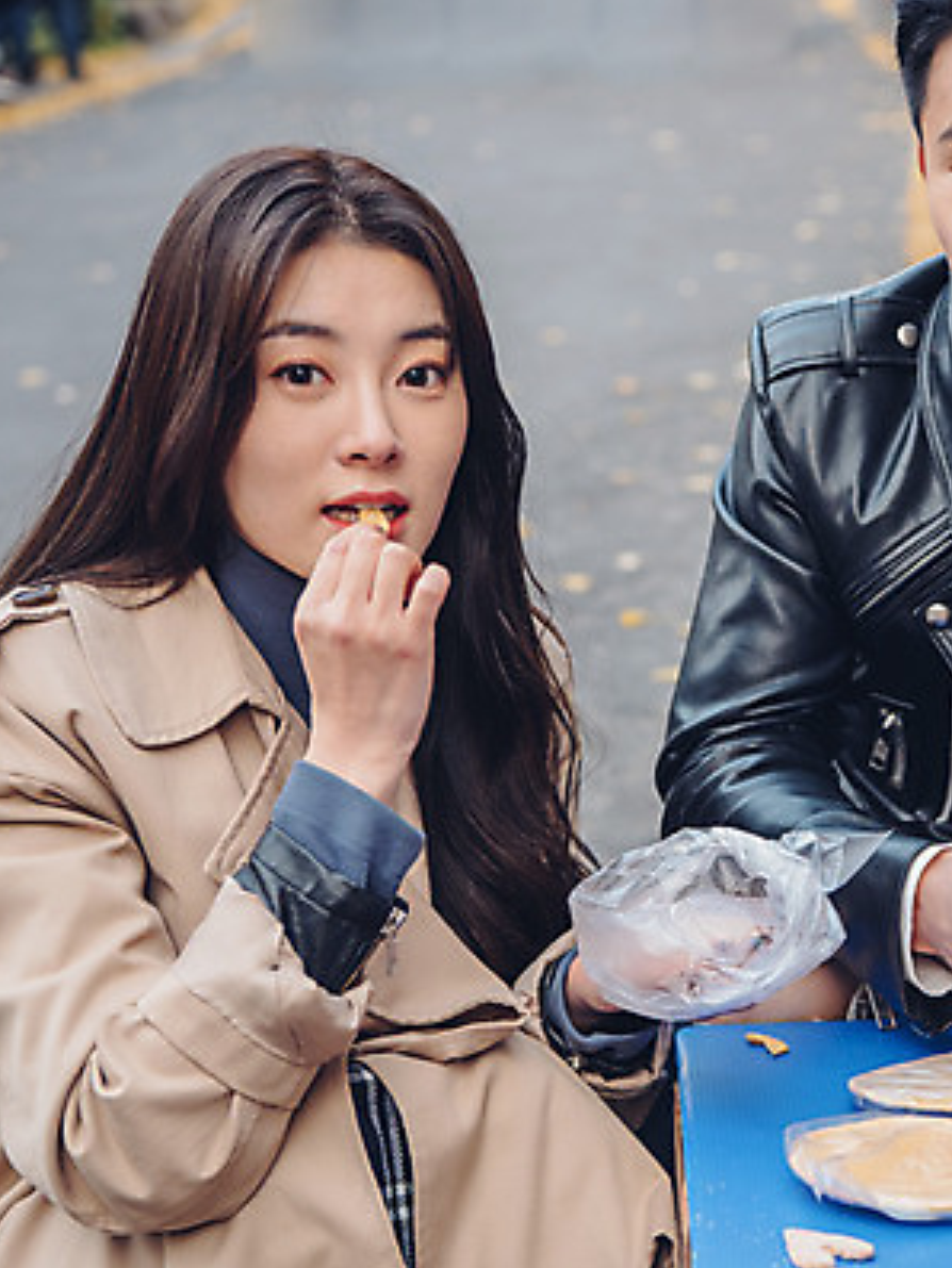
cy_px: 632
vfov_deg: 21.8
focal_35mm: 90
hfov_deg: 16.3
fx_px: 3298
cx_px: 736
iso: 500
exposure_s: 1/60
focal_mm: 62
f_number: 4
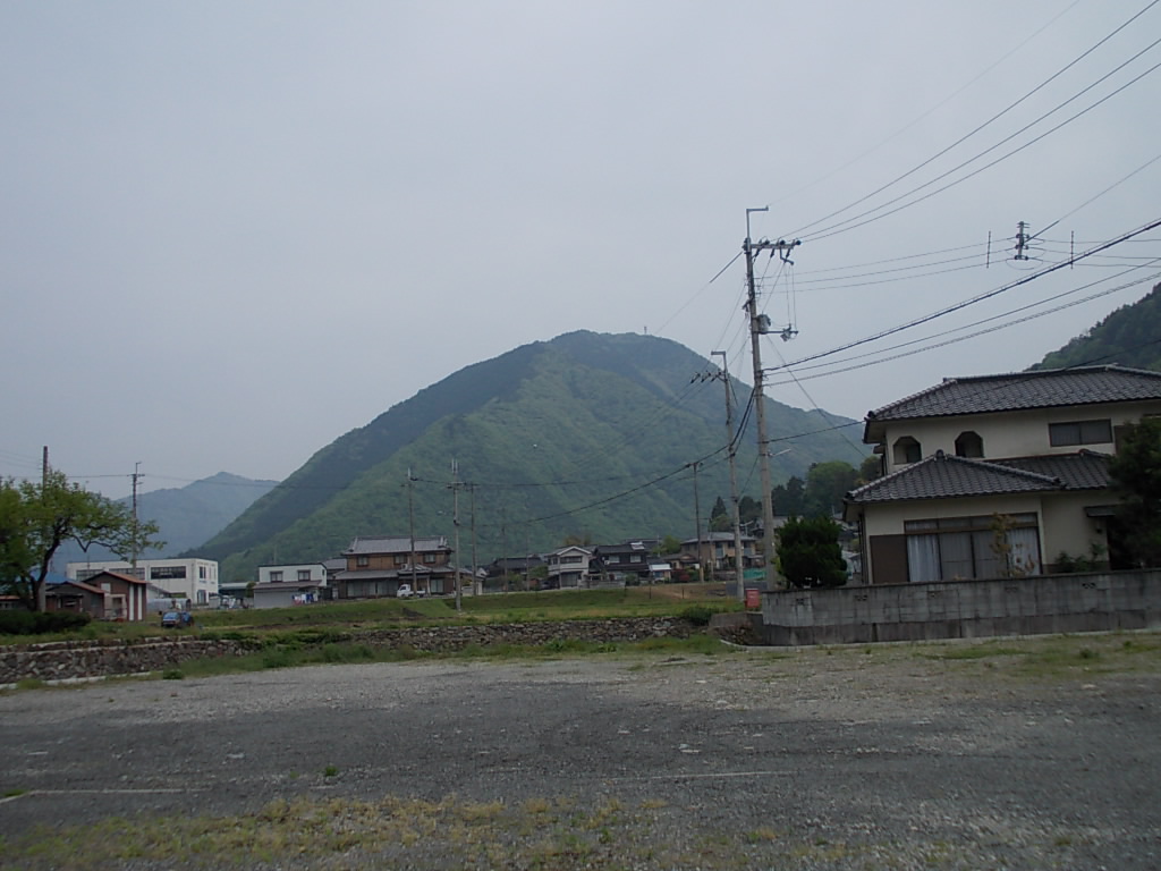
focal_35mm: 38
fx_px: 1274
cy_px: 436
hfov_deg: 49.0
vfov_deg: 37.7
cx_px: 580
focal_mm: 5.3
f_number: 6.2
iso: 80
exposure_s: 1/500
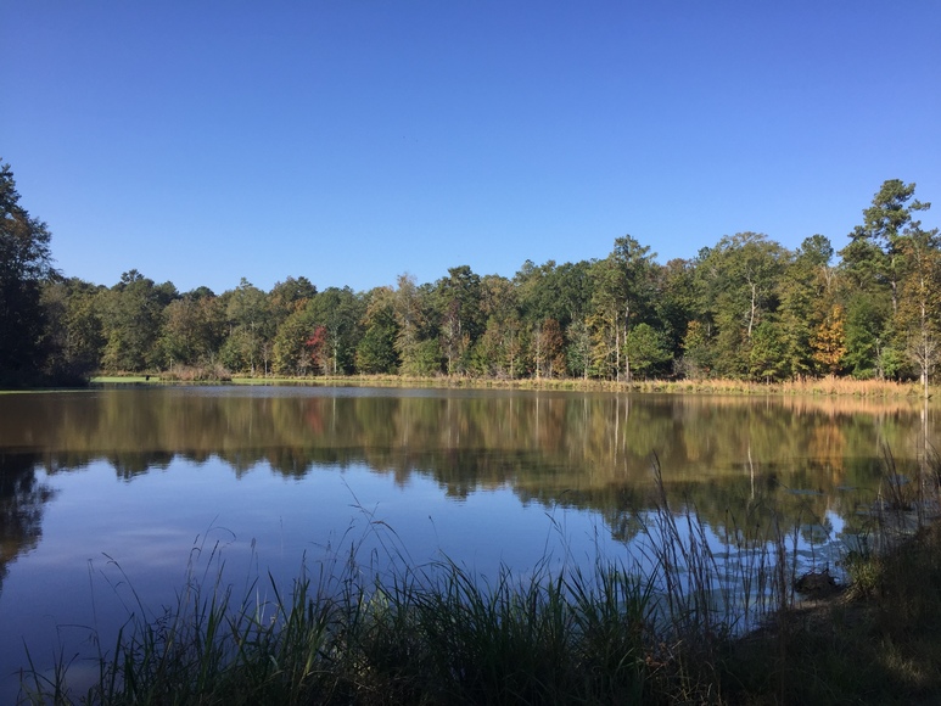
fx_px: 788
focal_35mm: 29
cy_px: 353
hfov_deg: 61.7
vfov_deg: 48.2
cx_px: 470
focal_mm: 4.15
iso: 32
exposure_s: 1/1199
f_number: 2.2
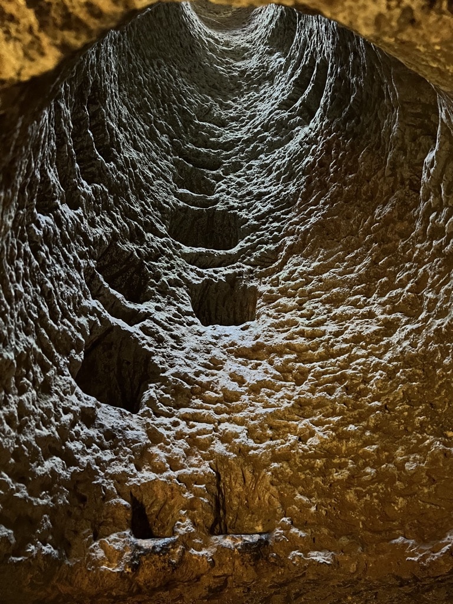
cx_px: 226
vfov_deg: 67.3
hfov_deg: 53.1
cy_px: 302
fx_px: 454
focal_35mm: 26
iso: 800
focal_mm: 5.7
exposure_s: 1/30
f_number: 1.5
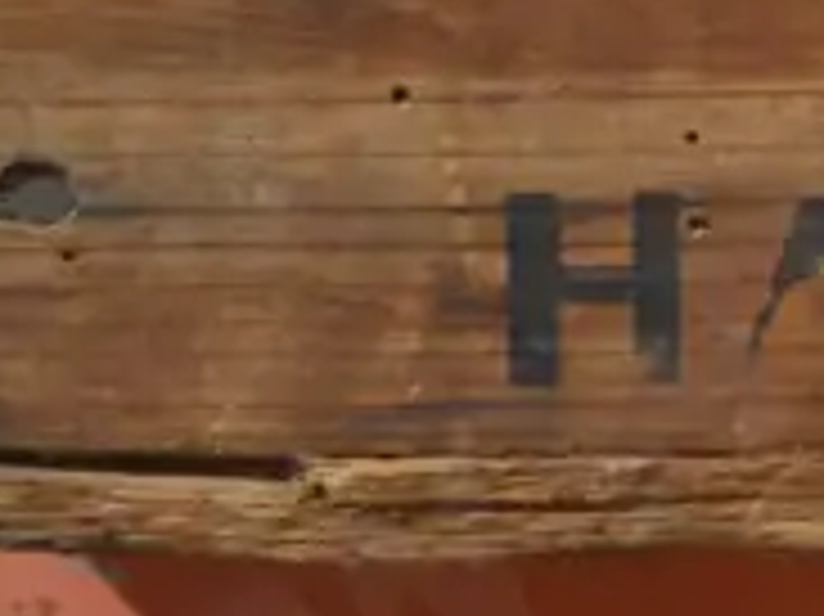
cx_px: 2116
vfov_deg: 8.3
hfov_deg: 10.0
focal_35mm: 168
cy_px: -695
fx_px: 3996
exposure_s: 1/60
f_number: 3.6
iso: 800
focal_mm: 15
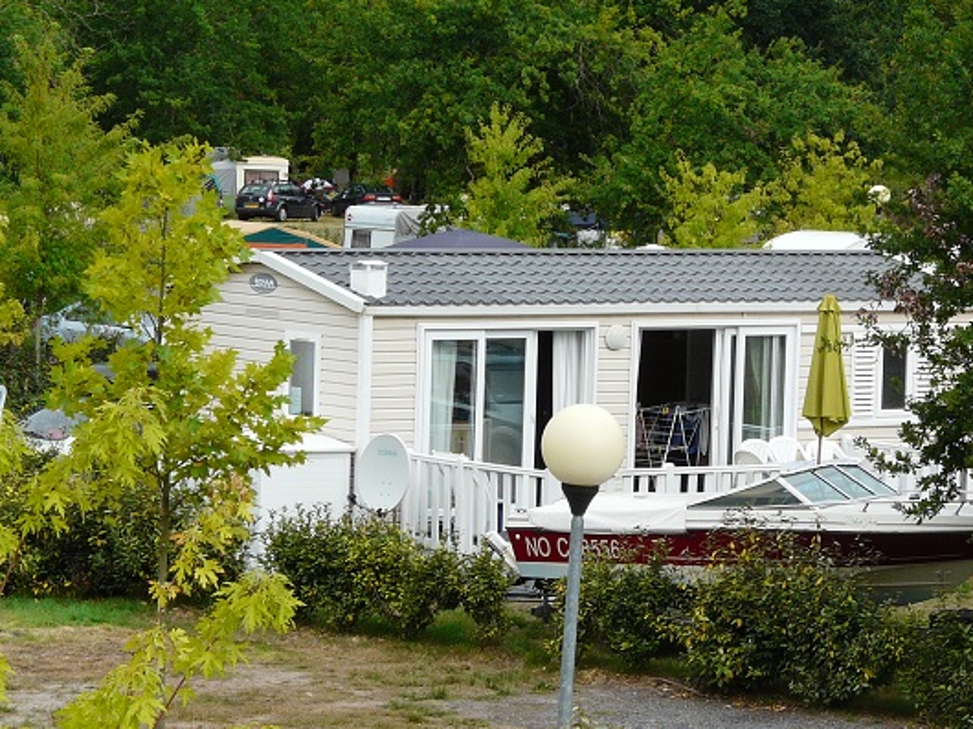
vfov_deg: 9.2
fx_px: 4523
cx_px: 837
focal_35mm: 161
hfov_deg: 12.2
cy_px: 398
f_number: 4.5
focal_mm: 14.3
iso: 100
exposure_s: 1/250
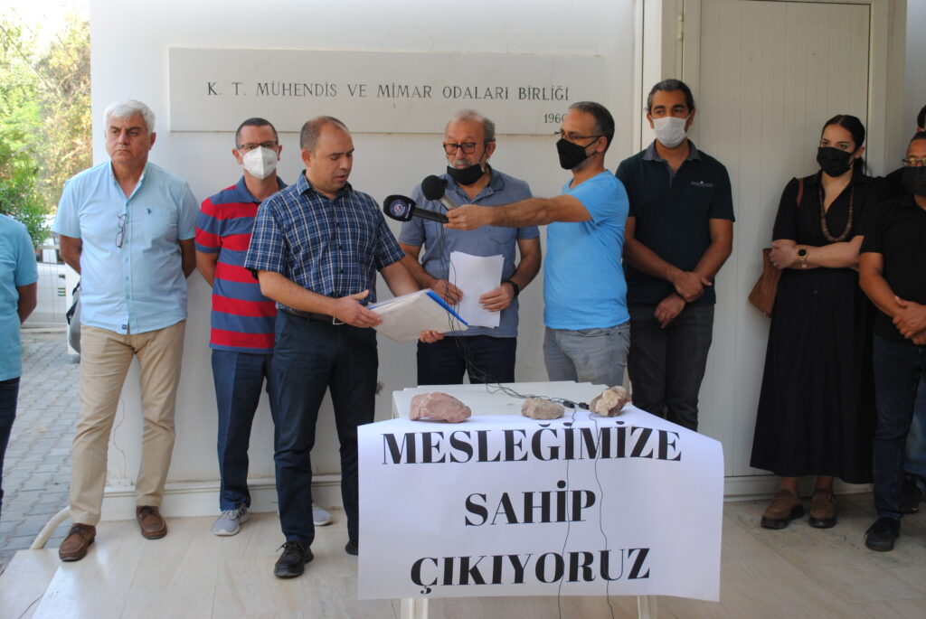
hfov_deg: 44.9
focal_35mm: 44
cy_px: 310
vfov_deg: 30.9
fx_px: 1120
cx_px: 463
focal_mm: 29
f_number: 4.5
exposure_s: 1/80
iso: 200
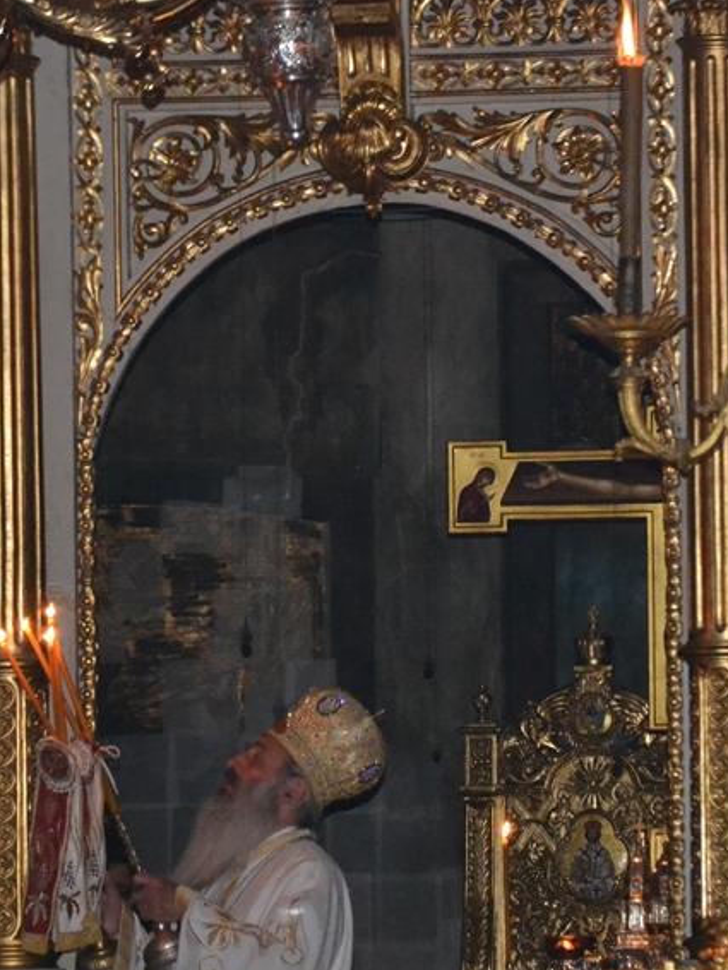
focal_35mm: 308
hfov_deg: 4.8
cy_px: 548
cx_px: 505
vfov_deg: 6.4
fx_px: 8629
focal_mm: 105
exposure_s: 1/60
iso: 3200
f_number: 5.6
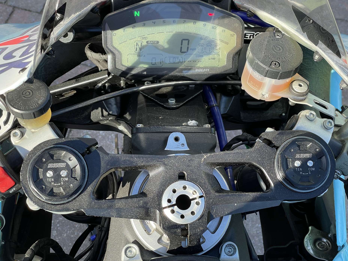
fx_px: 563
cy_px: 131
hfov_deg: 34.3
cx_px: 184
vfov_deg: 26.1
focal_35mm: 56
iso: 25
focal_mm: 6
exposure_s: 1/220
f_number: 2
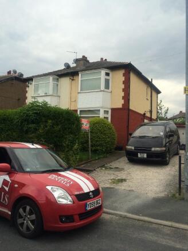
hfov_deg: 46.8
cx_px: 94
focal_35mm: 30
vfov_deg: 60.0
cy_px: 126
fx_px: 217
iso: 32
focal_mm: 4.12
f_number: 2.2
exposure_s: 1/451
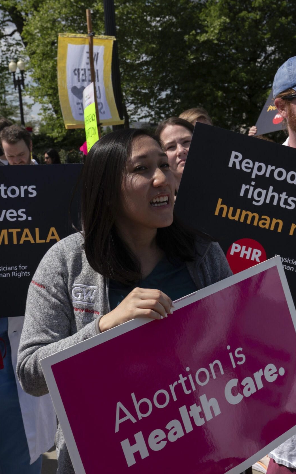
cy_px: 240
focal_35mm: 53
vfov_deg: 38.2
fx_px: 684
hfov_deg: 24.2
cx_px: 216
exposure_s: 1/400
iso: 160
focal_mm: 34
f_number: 10
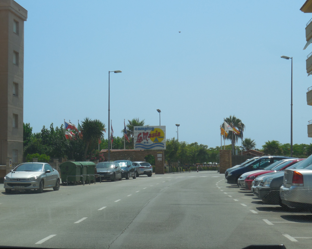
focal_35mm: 66
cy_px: 124
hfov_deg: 28.7
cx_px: 165
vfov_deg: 23.1
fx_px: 609
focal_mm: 11.3
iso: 125
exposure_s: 1/1000
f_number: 5.6
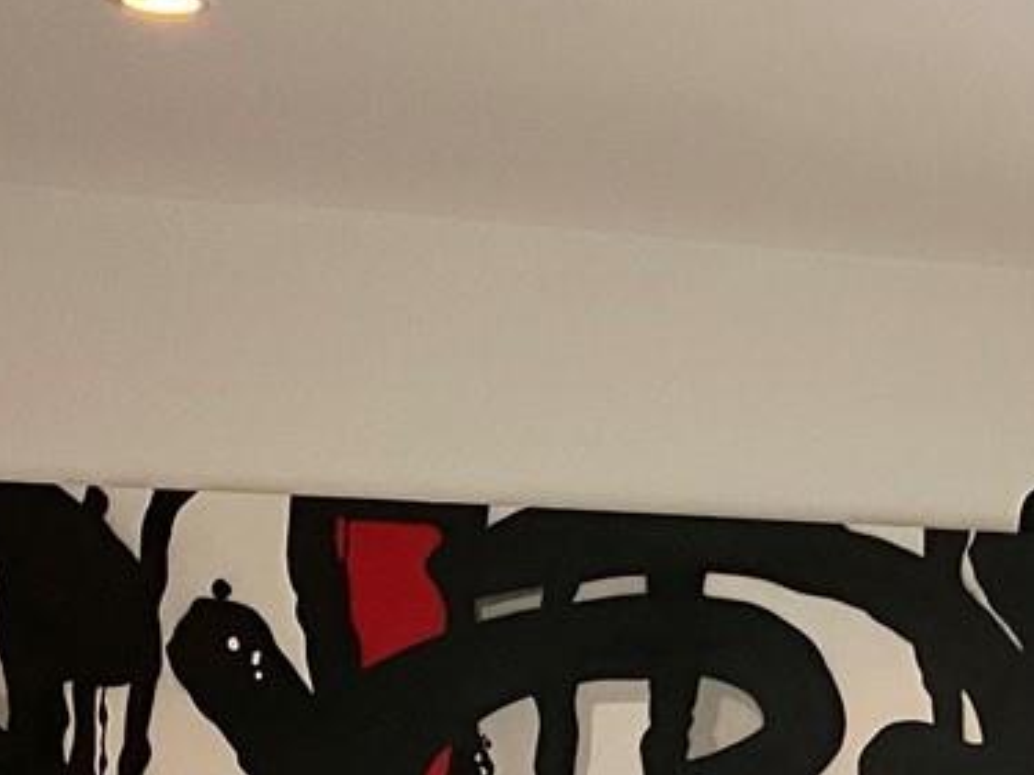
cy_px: 1418
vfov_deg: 12.2
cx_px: 1290
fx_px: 3315
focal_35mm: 111
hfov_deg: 16.8
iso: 80
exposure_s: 1/60
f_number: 1.8
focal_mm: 4.25
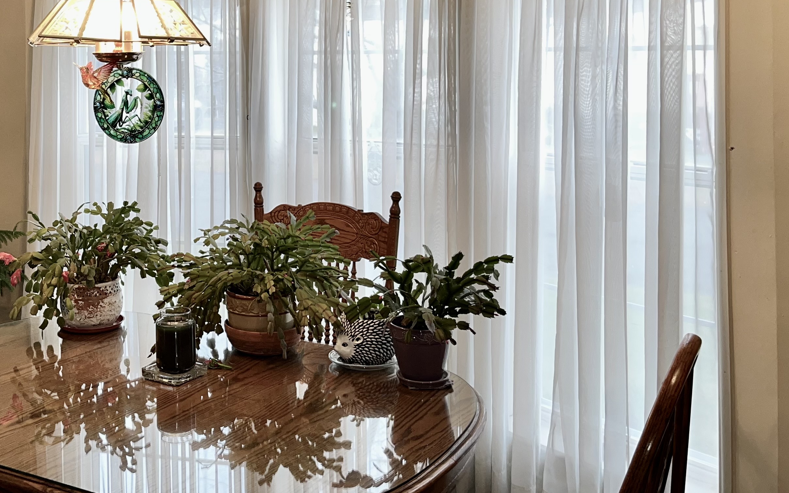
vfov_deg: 27.0
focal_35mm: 46
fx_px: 989
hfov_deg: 42.5
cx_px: 225
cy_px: 52
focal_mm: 5.1
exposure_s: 1/32
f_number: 1.6
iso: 32
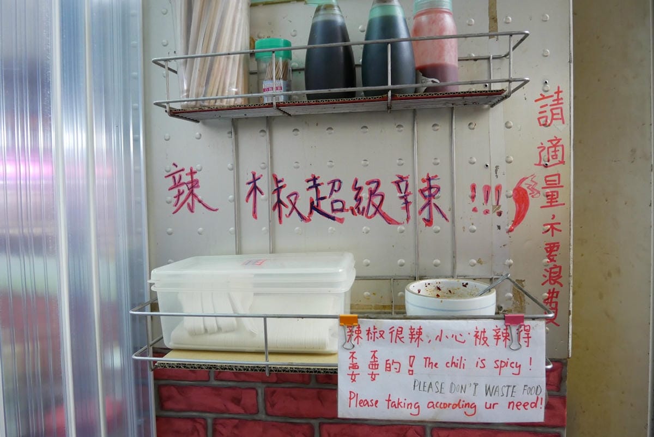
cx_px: 327
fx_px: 436
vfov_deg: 53.2
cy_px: 218
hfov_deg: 73.7
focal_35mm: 24
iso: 1250
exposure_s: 1/60
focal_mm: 12
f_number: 3.5
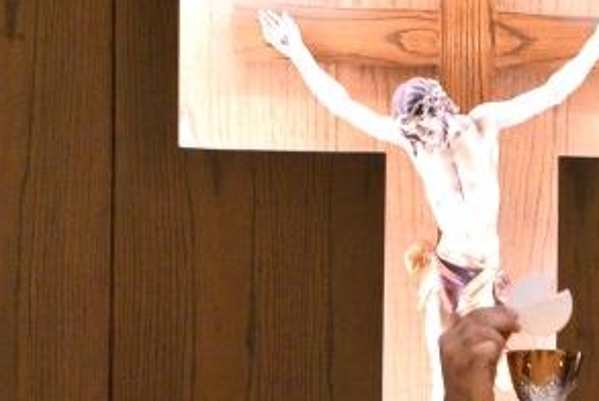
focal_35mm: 349
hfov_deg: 5.9
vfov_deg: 3.9
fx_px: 5813
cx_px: 564
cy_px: 511
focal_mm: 100
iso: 2000
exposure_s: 1/100
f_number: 7.1
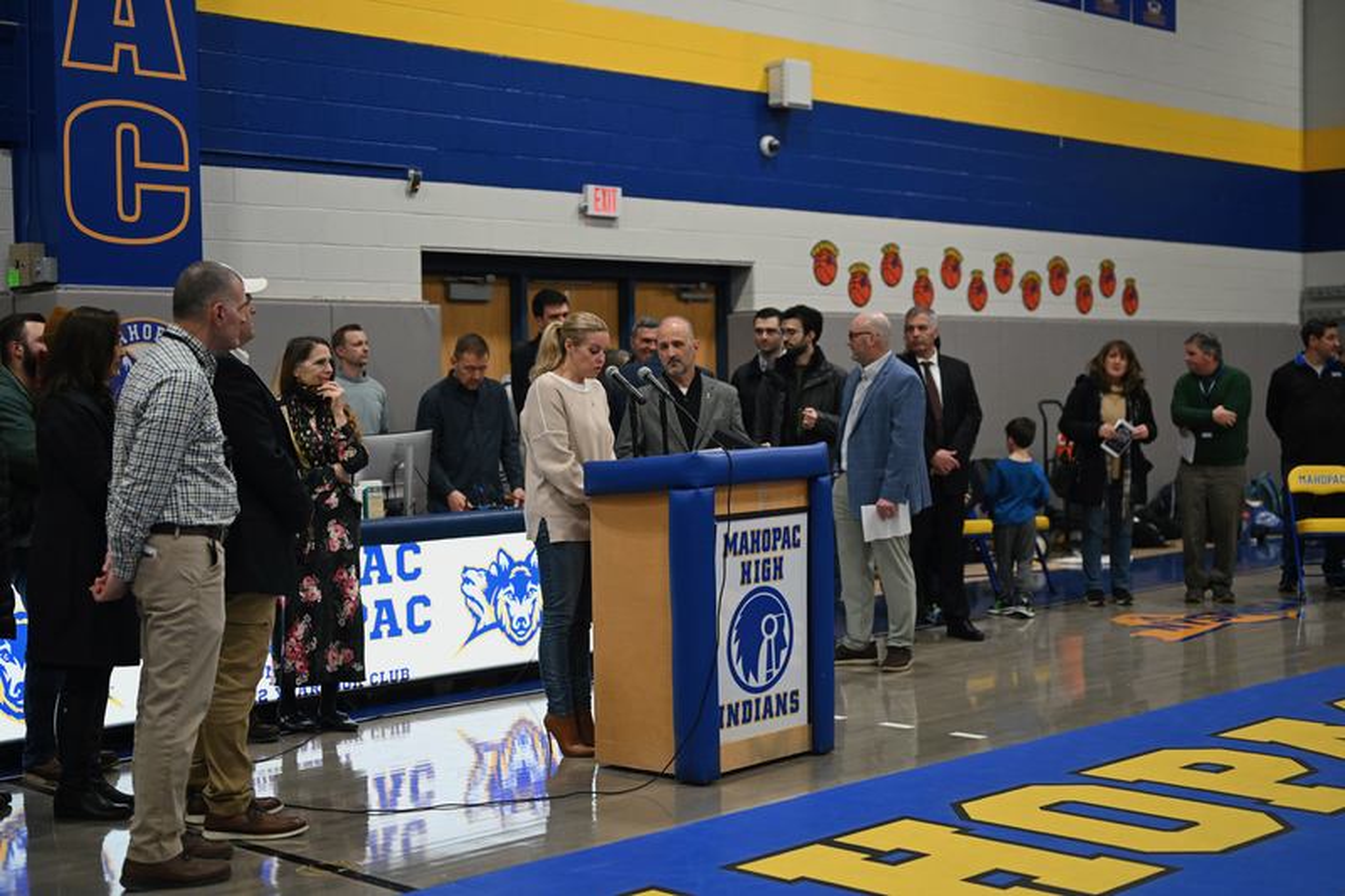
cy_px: 448
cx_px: 672
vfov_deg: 27.0
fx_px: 1868
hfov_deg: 39.6
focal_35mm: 50
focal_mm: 50
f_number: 2.2
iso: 3600
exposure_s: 1/1000
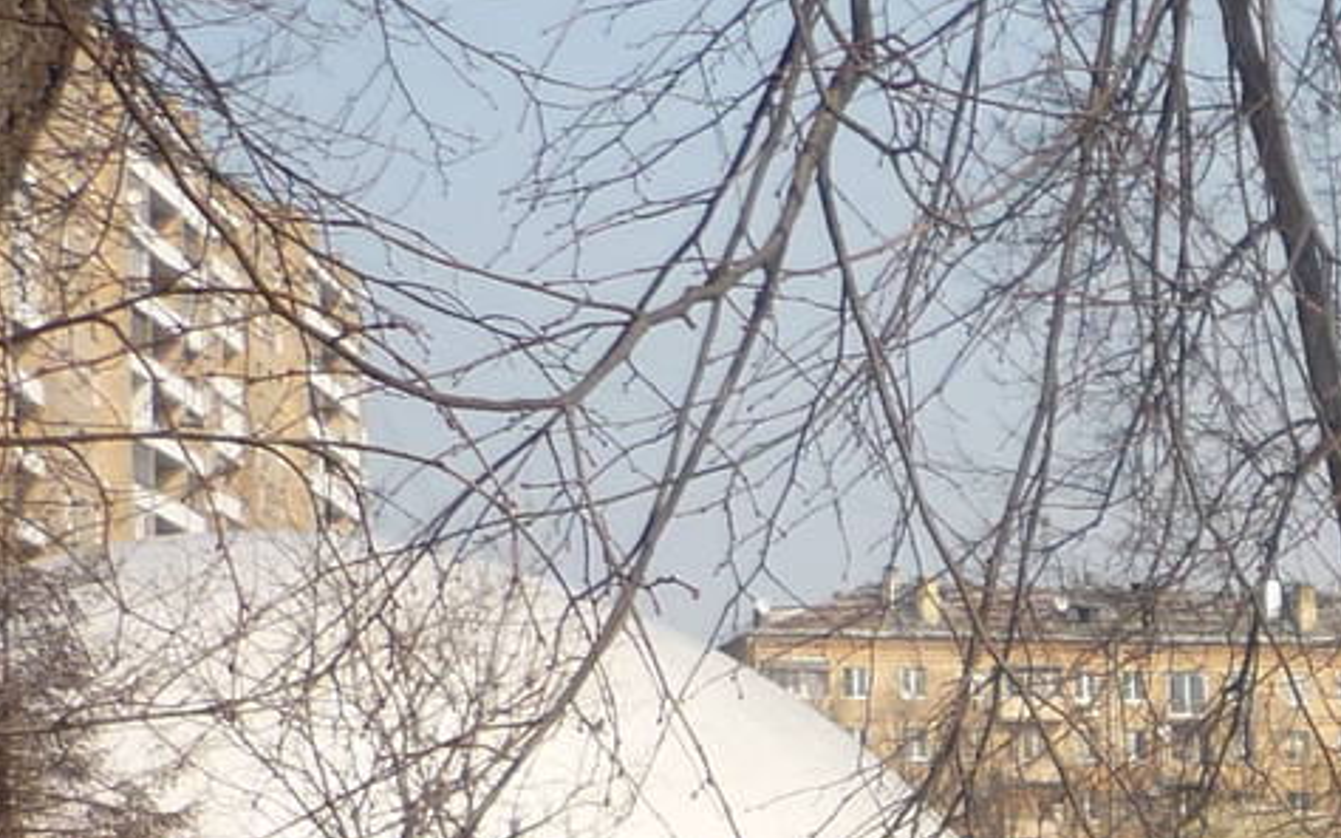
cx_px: 2150
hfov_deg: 15.9
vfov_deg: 10.9
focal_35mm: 118
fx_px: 4311
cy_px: 1062
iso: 100
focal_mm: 5.5
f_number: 8
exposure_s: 1/125
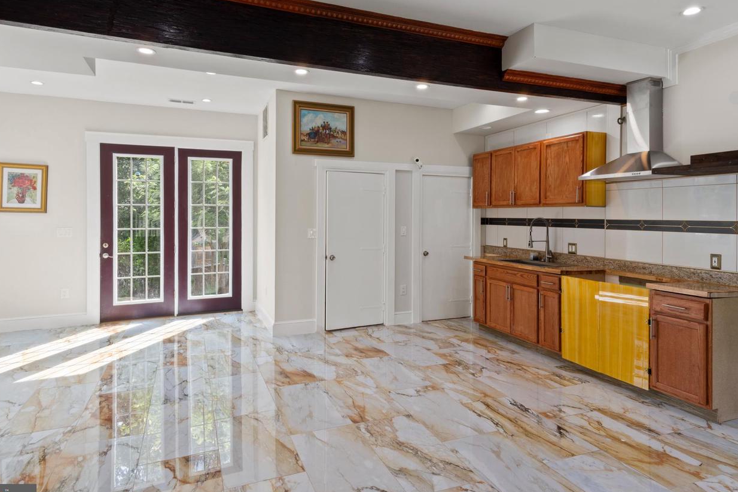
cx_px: 374
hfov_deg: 81.2
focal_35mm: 21
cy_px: 228
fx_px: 431
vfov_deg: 59.4
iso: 250
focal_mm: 12
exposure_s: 1/4
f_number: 11
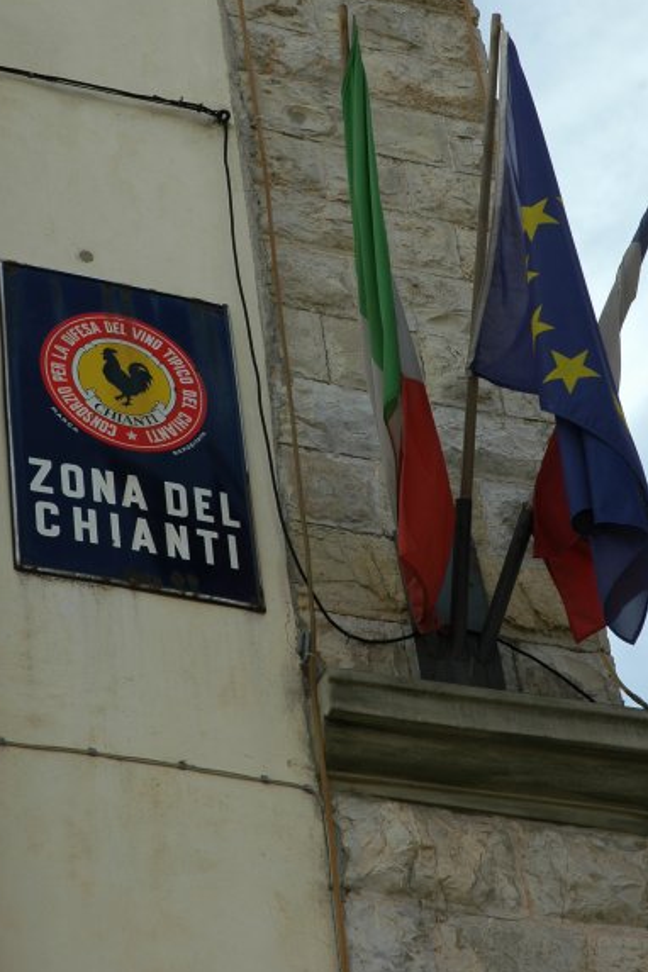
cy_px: 371
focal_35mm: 113
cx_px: 353
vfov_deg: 18.1
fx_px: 3051
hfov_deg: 12.1
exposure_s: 1/250
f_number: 10
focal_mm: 60
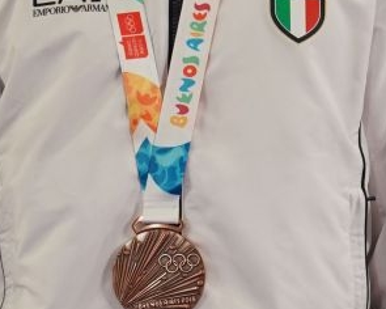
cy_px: 109
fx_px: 13103
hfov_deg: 1.7
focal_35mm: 1147
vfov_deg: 1.4
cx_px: 191
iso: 400
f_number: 2.8
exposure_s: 1/500
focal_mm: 200
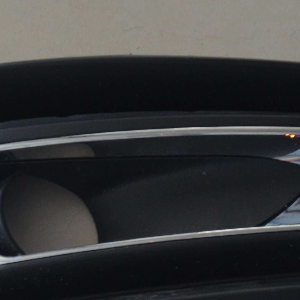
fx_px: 1765
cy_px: 352
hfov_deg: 9.7
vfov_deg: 9.6
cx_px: 255
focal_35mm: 180
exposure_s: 1/30
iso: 1000
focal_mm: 34
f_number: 4.2
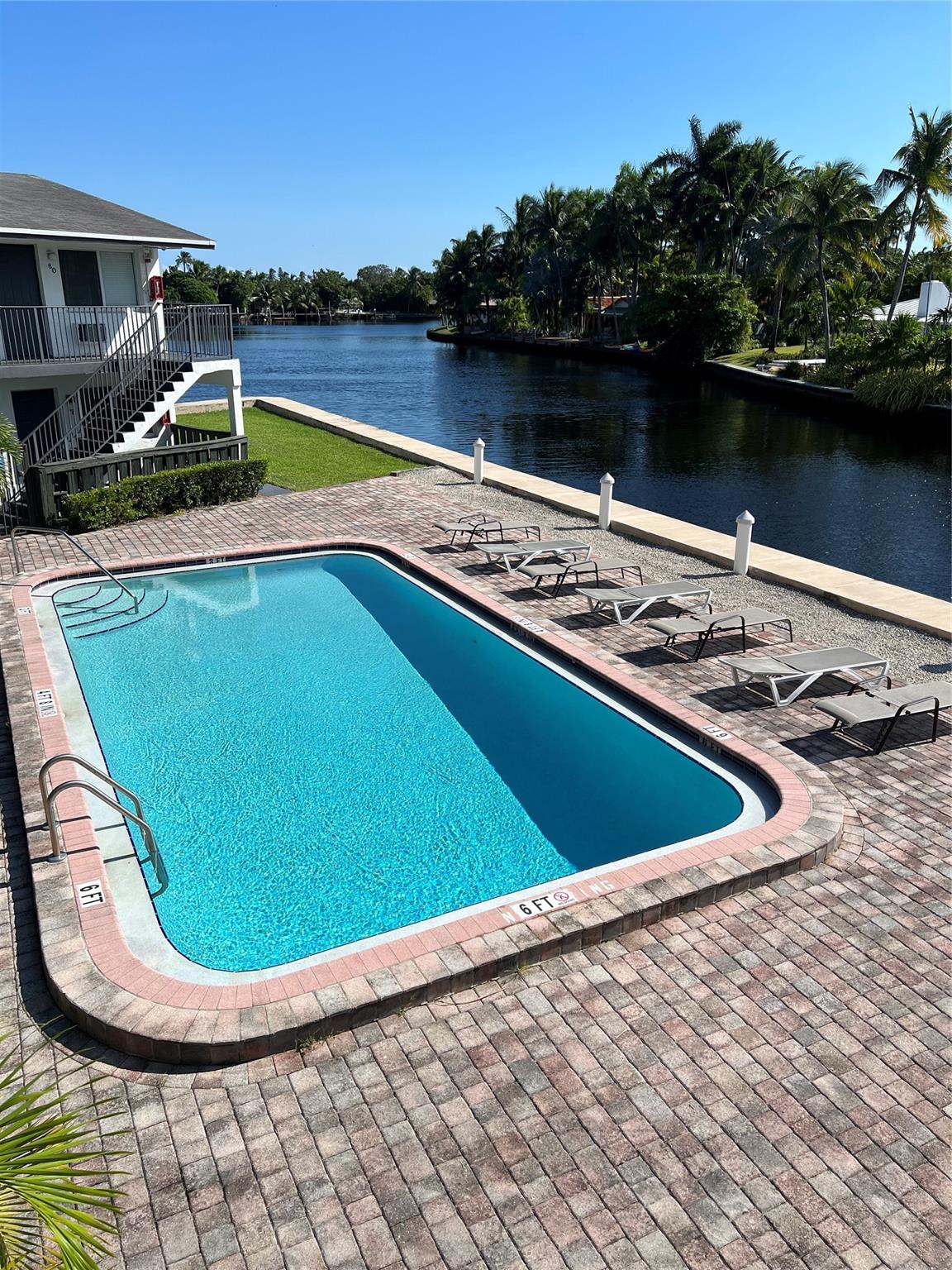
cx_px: 476
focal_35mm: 26
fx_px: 953
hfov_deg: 53.1
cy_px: 635
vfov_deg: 67.3
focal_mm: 5.7
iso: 50
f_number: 1.5
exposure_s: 1/5319
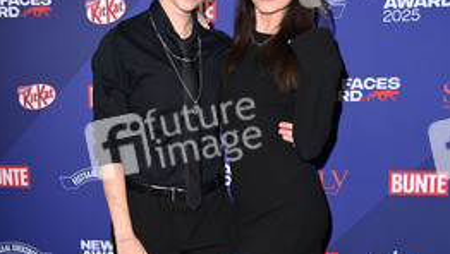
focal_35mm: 67
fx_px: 800
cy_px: 225
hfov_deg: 31.4
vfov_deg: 17.8
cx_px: 223
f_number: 5.6
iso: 640
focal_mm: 42
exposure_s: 1/250
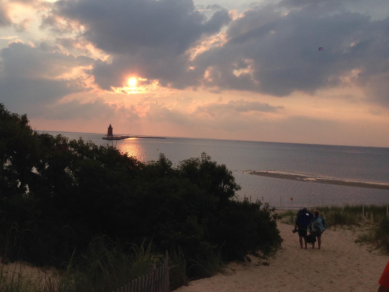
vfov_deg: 30.1
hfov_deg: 38.8
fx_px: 539
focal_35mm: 48
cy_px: 105
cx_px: 107
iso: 50
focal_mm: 4.12
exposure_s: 1/1205
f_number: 2.4
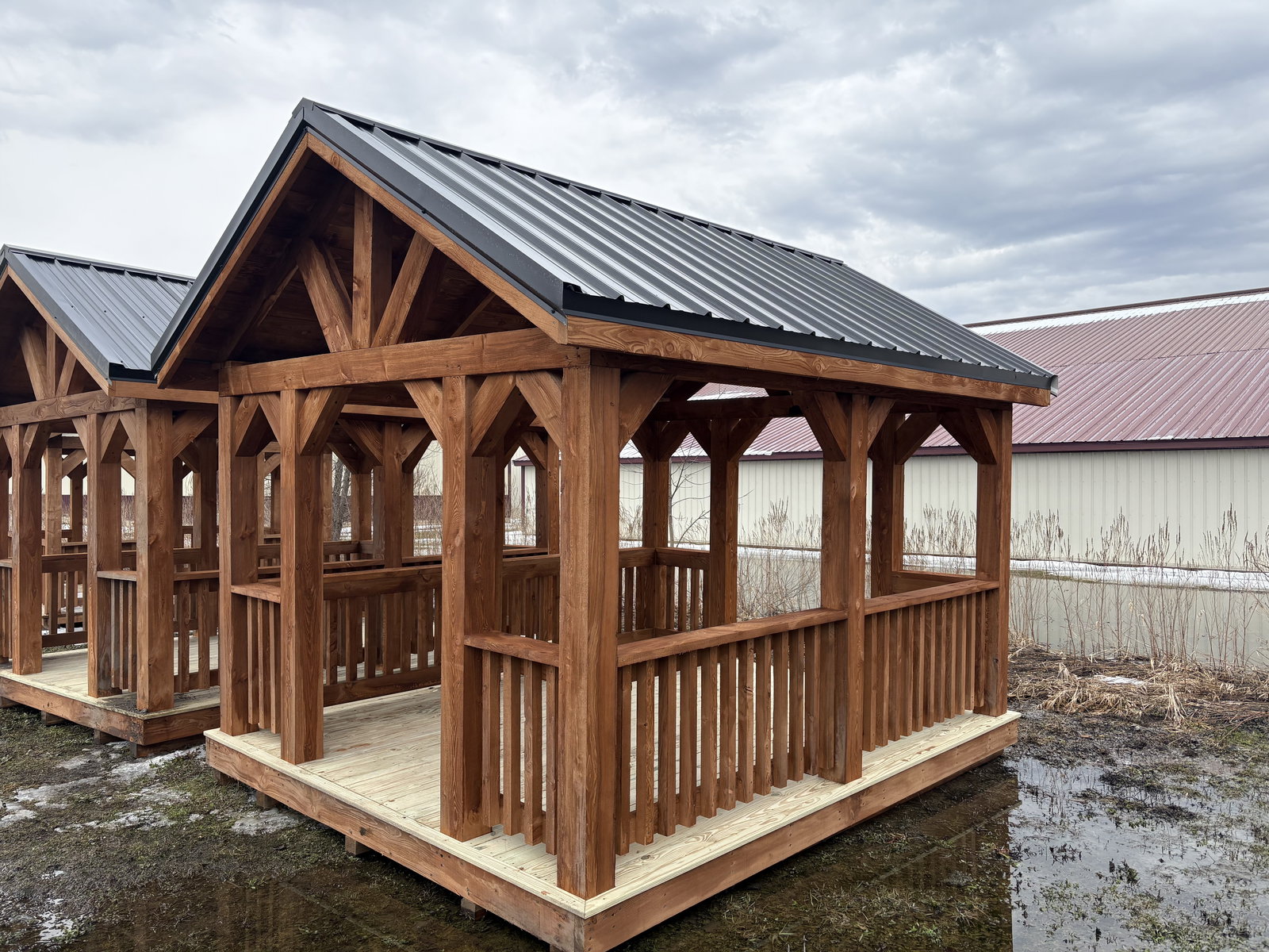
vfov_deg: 53.1
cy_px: 476
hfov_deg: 67.3
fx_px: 953
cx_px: 634
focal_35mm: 26
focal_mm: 5.96
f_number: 1.6
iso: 50
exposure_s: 1/1117
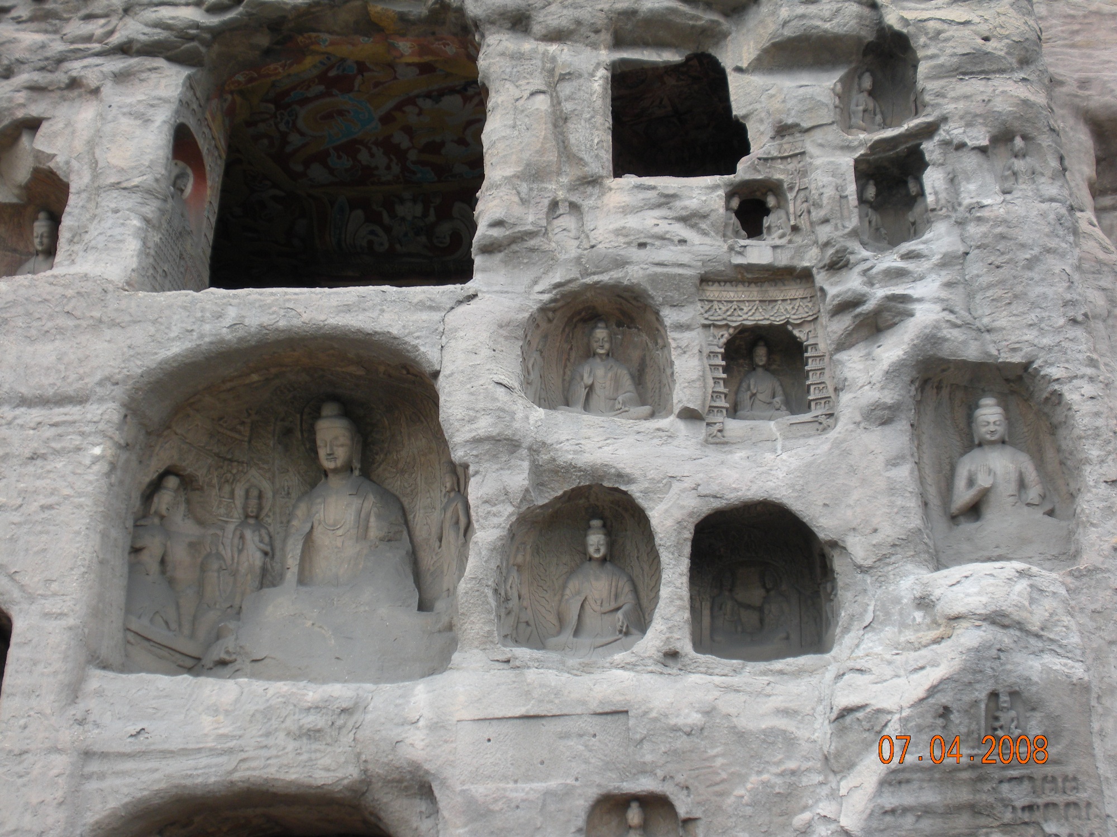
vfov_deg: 32.9
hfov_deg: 42.9
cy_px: 418
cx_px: 558
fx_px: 1420
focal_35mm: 44
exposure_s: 1/108
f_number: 4
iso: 64
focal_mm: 7.7
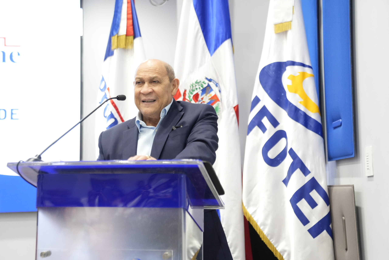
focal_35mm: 49
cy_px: 130
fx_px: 529
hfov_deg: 40.3
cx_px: 194
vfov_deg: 27.5
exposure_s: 1/125
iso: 3200
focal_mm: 49
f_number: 2.8
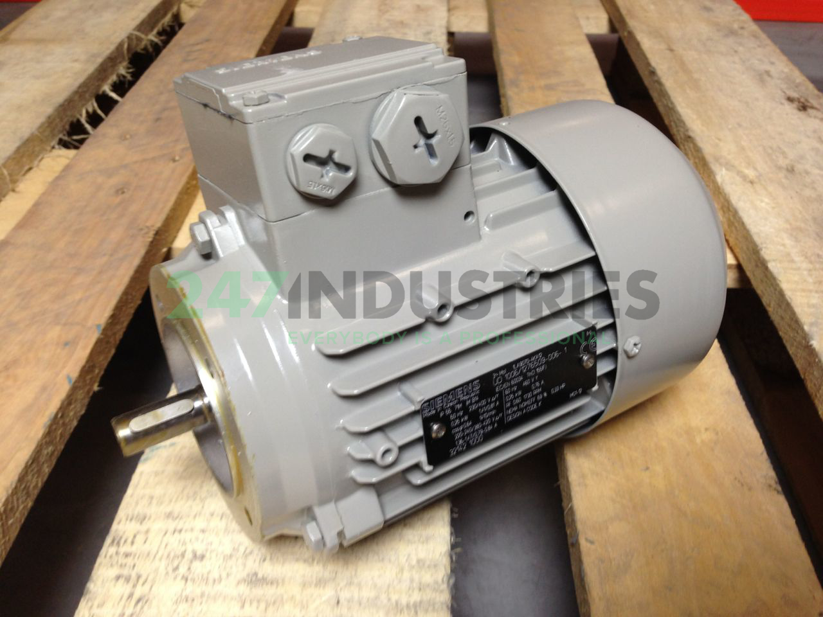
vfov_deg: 42.9
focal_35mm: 33
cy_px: 308
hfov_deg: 55.4
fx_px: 785
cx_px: 412
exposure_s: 1/20
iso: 64
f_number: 2.4
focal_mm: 4.12
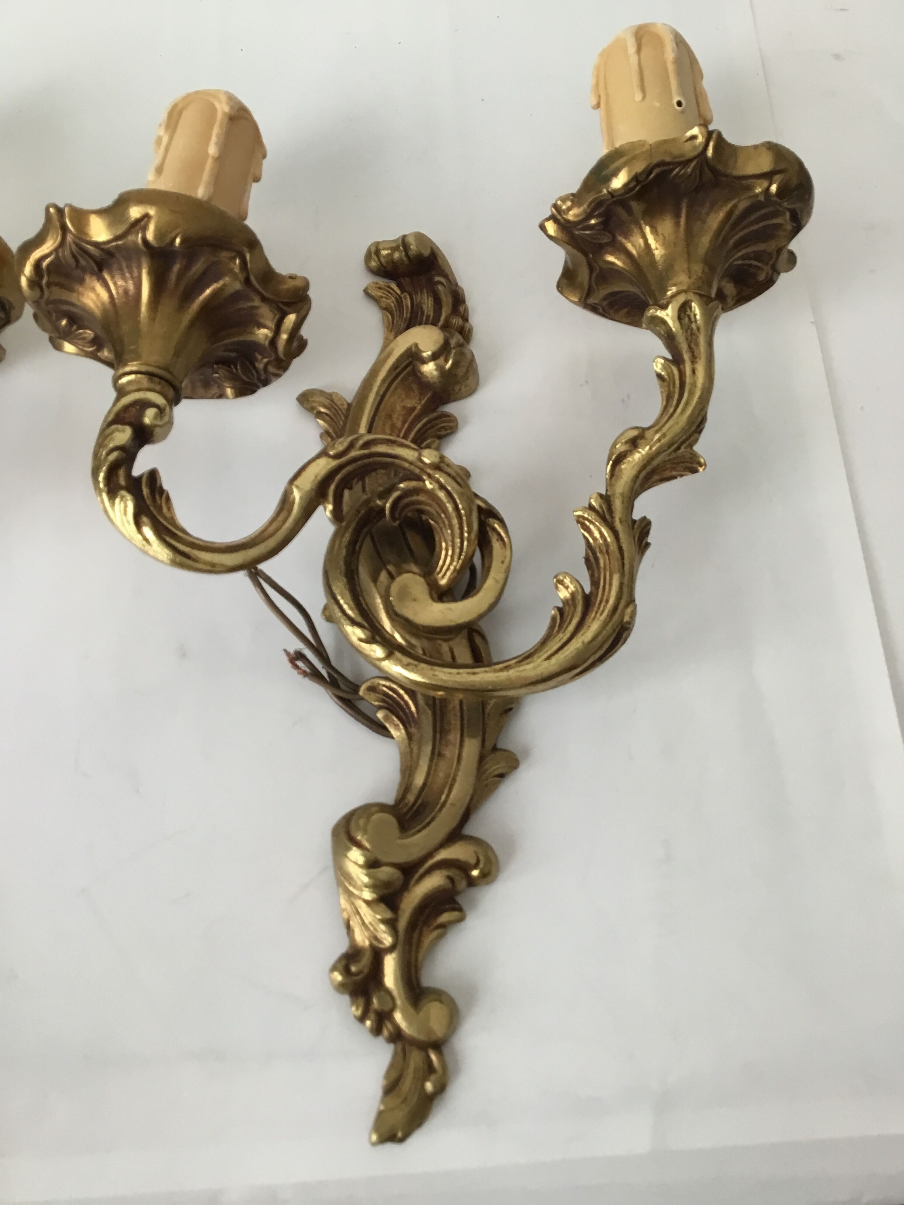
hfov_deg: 45.4
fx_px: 1079
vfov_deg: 58.4
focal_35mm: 31
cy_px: 602
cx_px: 452
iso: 32
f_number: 2.4
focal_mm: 3.3
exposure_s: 1/33
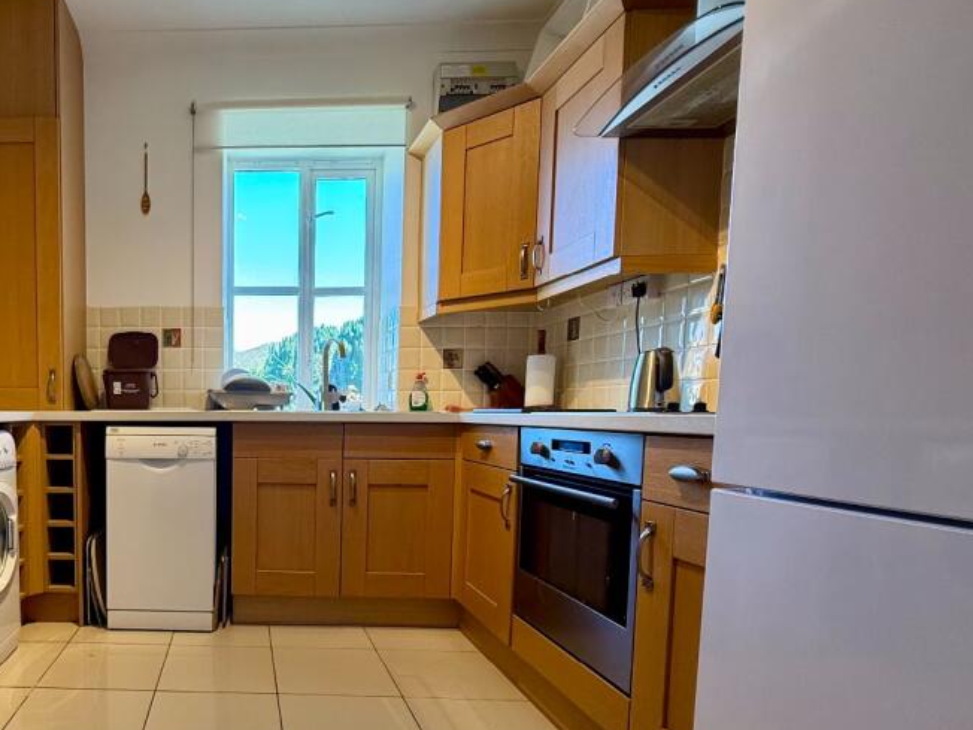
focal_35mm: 22
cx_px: 210
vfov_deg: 60.2
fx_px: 618
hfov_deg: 69.8
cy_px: 460
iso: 200
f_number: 2.2
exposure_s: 1/100
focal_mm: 2.22
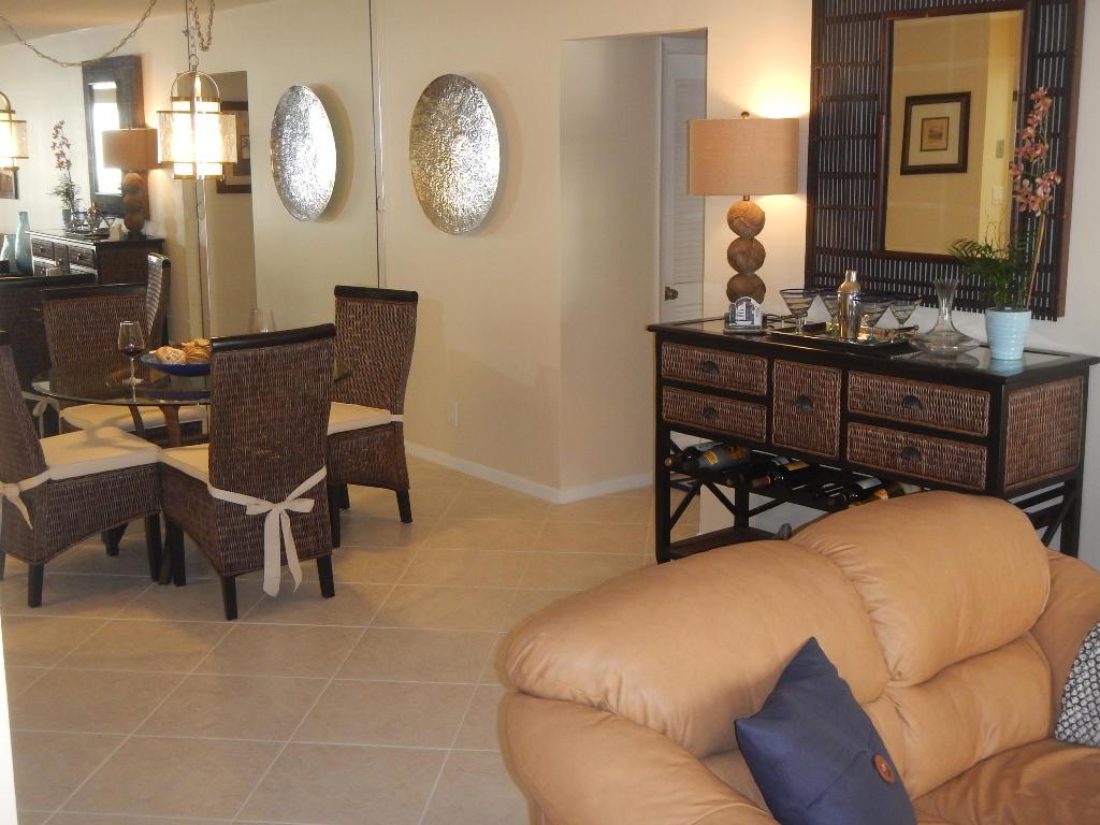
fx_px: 1366
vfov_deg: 33.6
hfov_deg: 43.9
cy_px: 412
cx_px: 550
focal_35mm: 43
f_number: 4
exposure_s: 1/30
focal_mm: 7.7
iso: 320
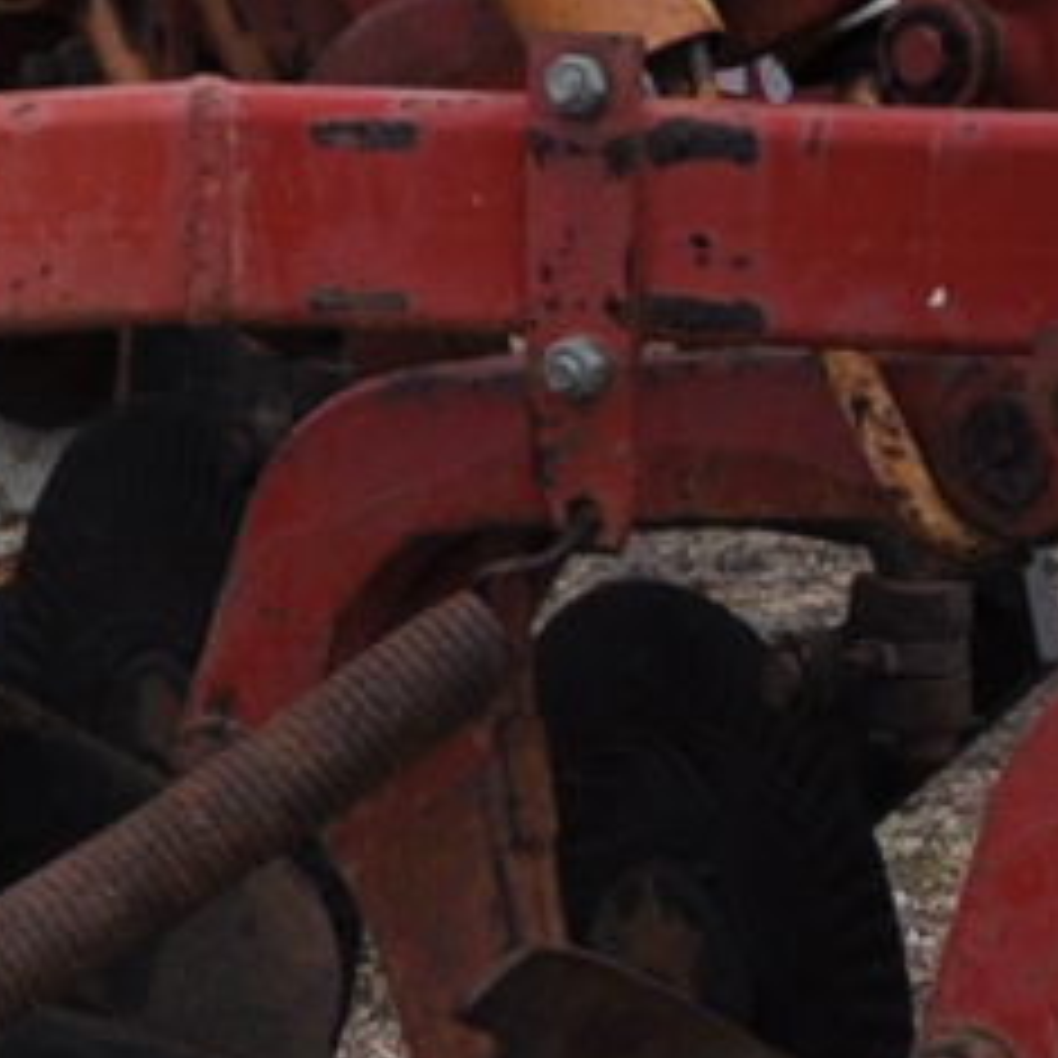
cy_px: 1184
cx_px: 1589
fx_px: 11649
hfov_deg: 5.2
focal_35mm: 337
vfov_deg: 5.2
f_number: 9
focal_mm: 29
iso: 200
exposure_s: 1/320
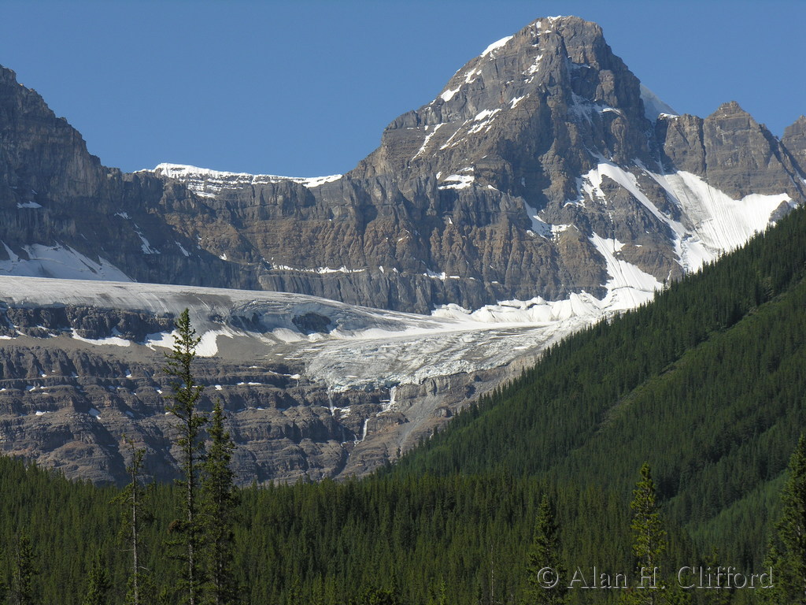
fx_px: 3656
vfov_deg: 9.5
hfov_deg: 12.6
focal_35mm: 157
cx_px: 403
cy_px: 302
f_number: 7.8
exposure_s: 1/194
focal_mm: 40
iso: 50
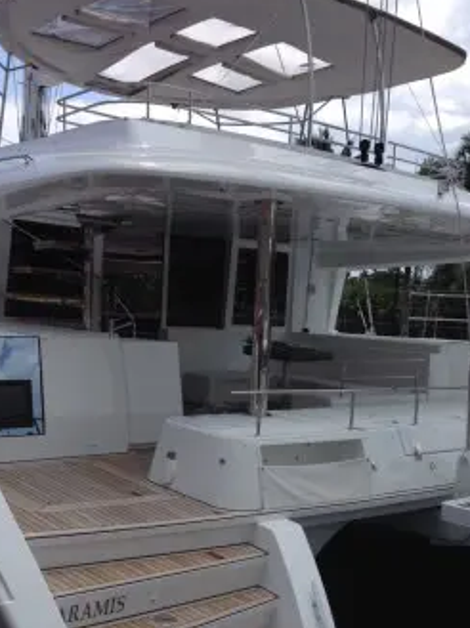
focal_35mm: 45
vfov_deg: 41.9
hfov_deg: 32.1
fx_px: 816
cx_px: 231
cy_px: 386
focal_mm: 4.12
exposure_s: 1/1808
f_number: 2.4
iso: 50
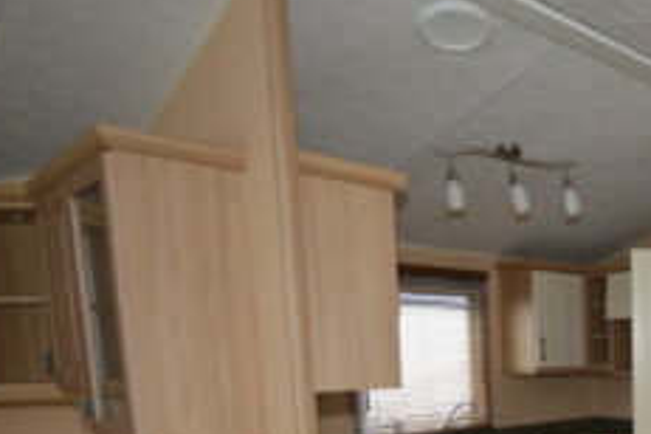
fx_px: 633
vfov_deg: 34.3
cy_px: 440
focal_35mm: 35
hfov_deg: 44.6
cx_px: 676
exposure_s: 1/60
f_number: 4
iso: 900
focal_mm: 10
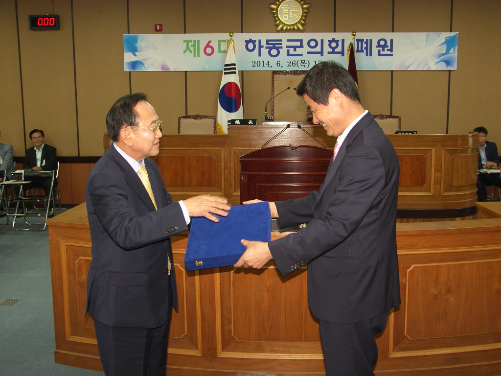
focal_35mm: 40
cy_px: 188
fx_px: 579
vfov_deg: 36.0
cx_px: 250
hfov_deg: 46.8
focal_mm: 10.3
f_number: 2.5
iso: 100
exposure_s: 1/40
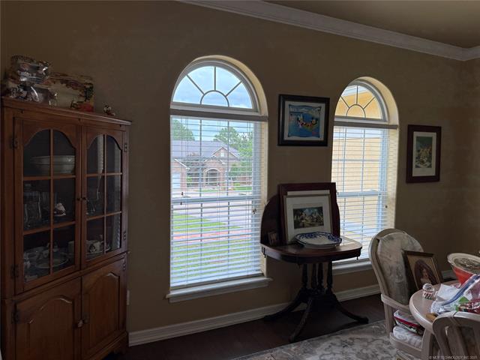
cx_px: 240
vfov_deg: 56.8
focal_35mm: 24
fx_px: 333
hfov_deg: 71.6
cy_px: 180
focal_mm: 6.76
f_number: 1.78
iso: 80
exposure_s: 1/476
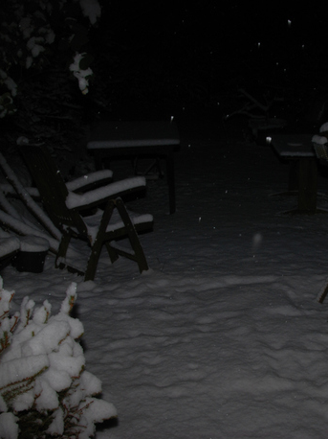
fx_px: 670
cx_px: 262
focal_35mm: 53
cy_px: 217
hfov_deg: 27.0
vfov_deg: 36.2
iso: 100
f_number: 25
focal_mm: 24
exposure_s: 1/60
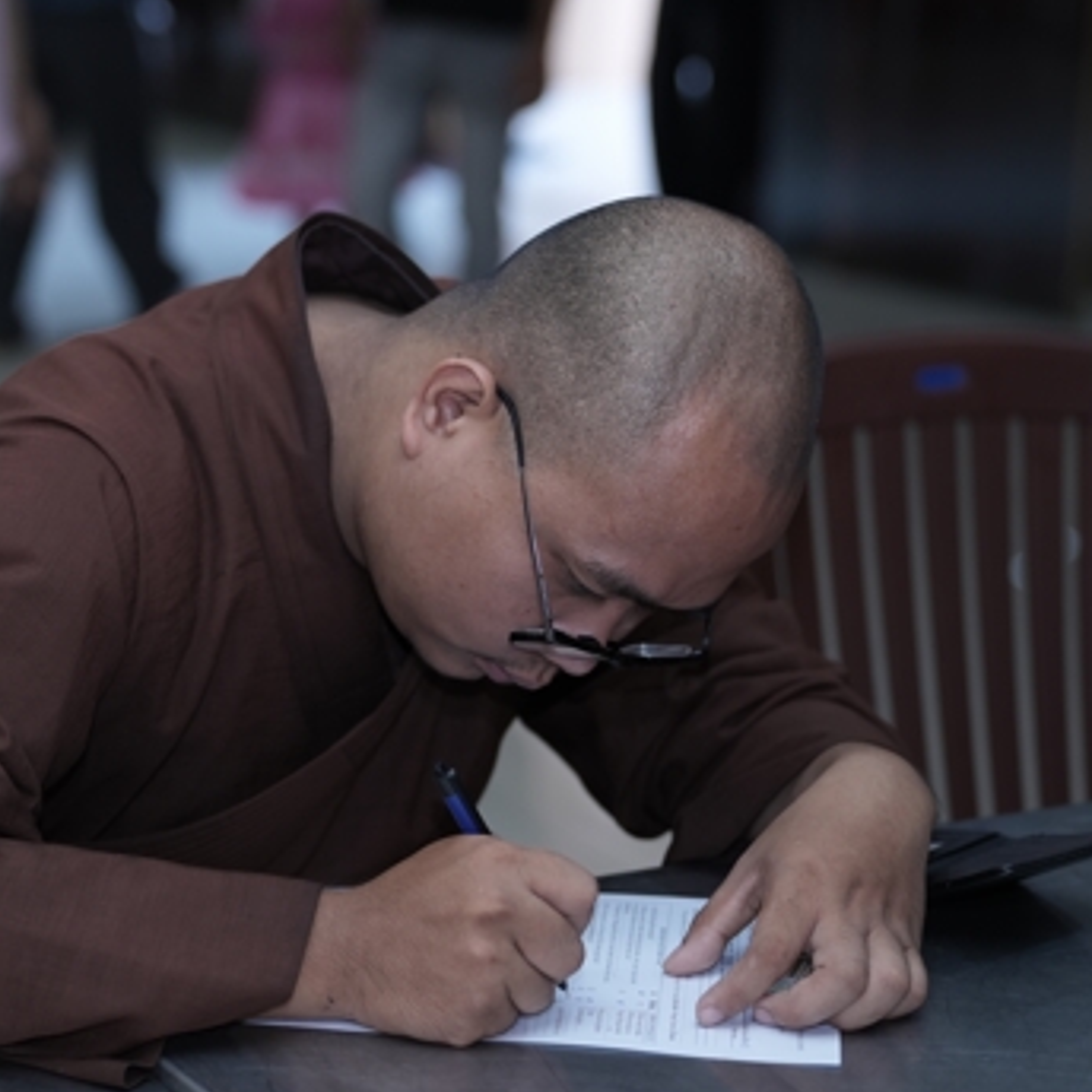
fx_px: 3319
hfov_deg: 18.6
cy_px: 506
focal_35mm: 93
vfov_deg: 18.7
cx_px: 317
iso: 500
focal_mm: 58
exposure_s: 1/125
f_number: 2.5
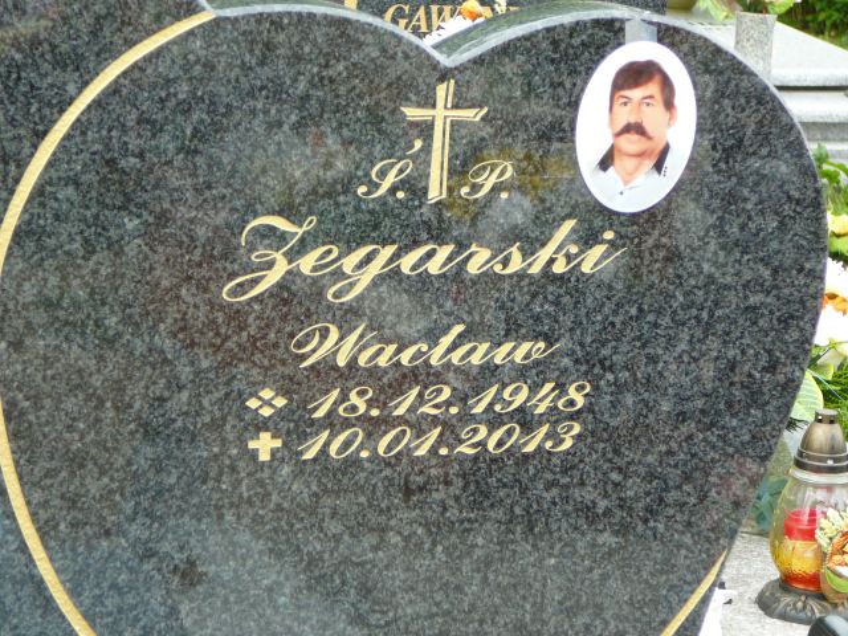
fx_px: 2891
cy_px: 318
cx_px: 424
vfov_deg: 12.6
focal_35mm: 118
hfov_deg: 16.7
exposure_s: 1/80
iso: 80
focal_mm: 17.6
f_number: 3.9
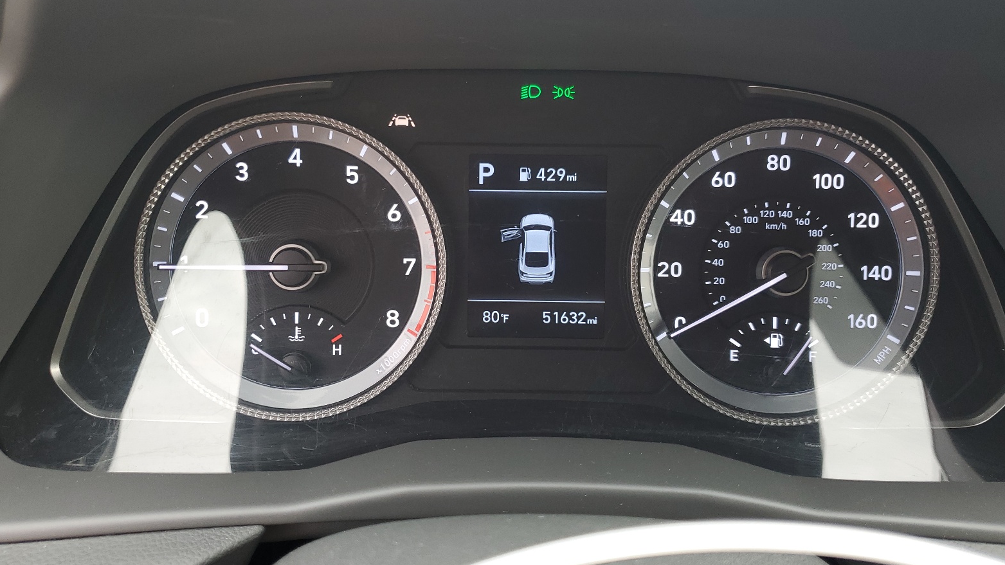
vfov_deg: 40.2
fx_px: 773
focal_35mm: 29
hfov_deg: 66.1
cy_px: 273
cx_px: 514
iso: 51
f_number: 1.5
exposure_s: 1/60.2
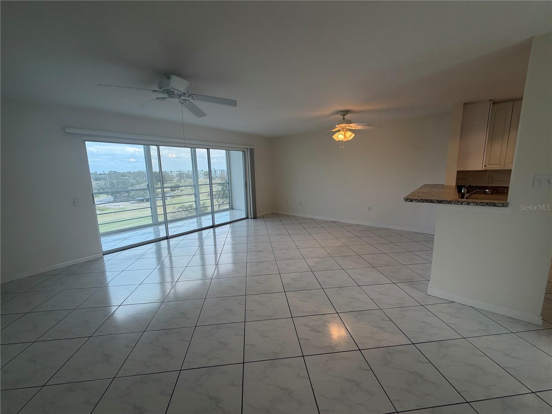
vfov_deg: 85.7
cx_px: 276
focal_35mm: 14
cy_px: 207
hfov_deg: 102.1
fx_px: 223
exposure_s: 1/120
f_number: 2.2
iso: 80
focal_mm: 2.22
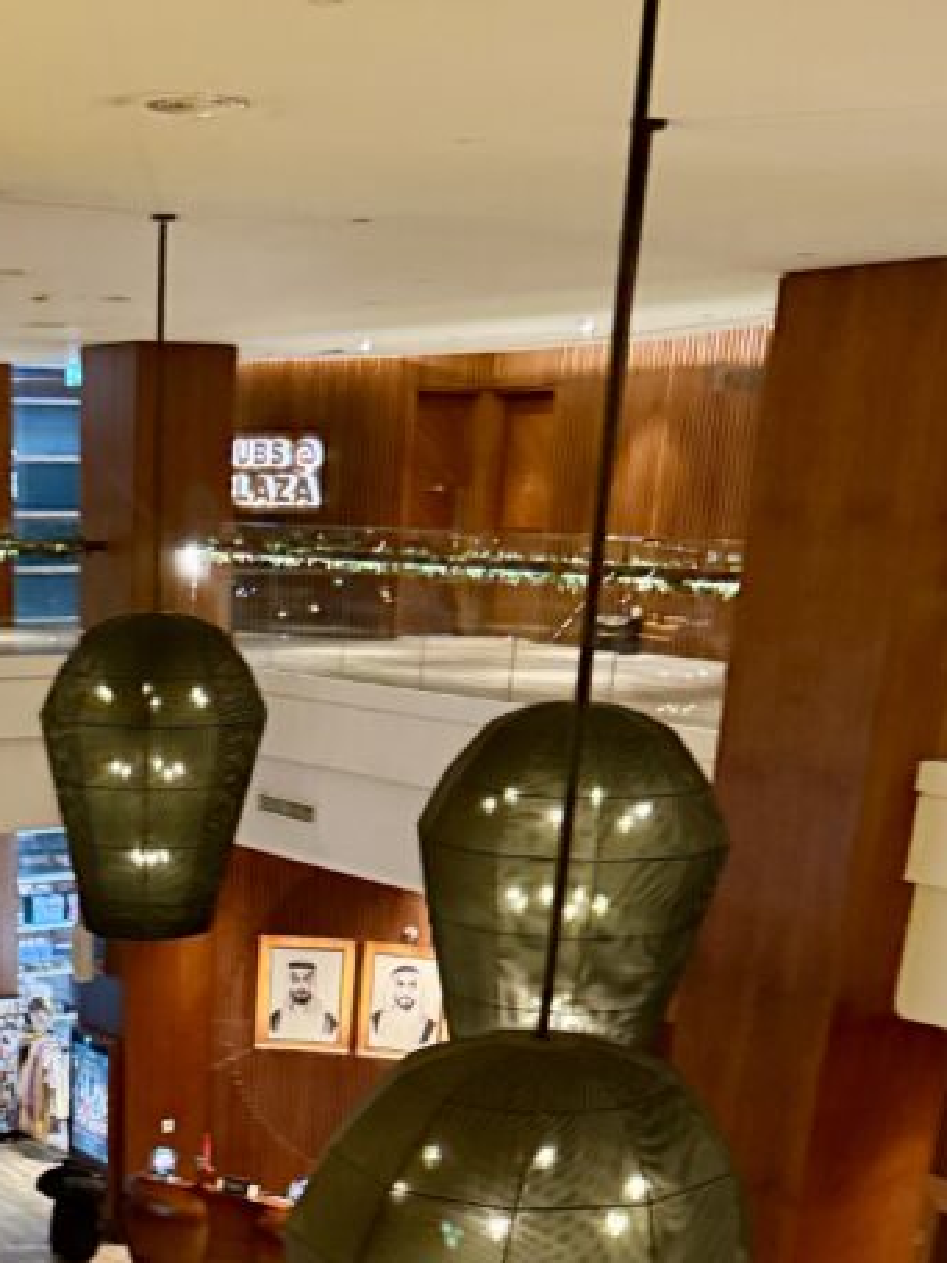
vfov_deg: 31.5
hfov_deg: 26.2
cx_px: 108
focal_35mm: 54
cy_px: 1396
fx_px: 1971
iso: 800
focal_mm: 6.76
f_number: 1.78
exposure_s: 1/33
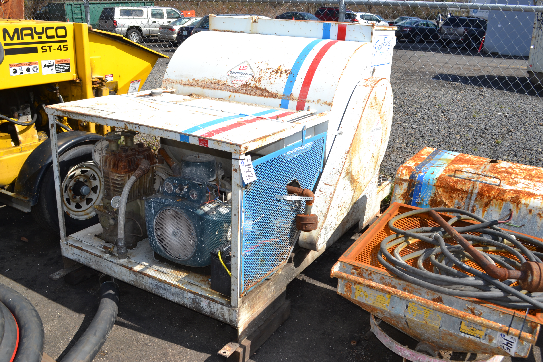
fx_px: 498
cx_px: 272
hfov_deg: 57.2
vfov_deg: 40.0
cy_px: 181
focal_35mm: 33
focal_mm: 22
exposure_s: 1/200
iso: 100
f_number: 9
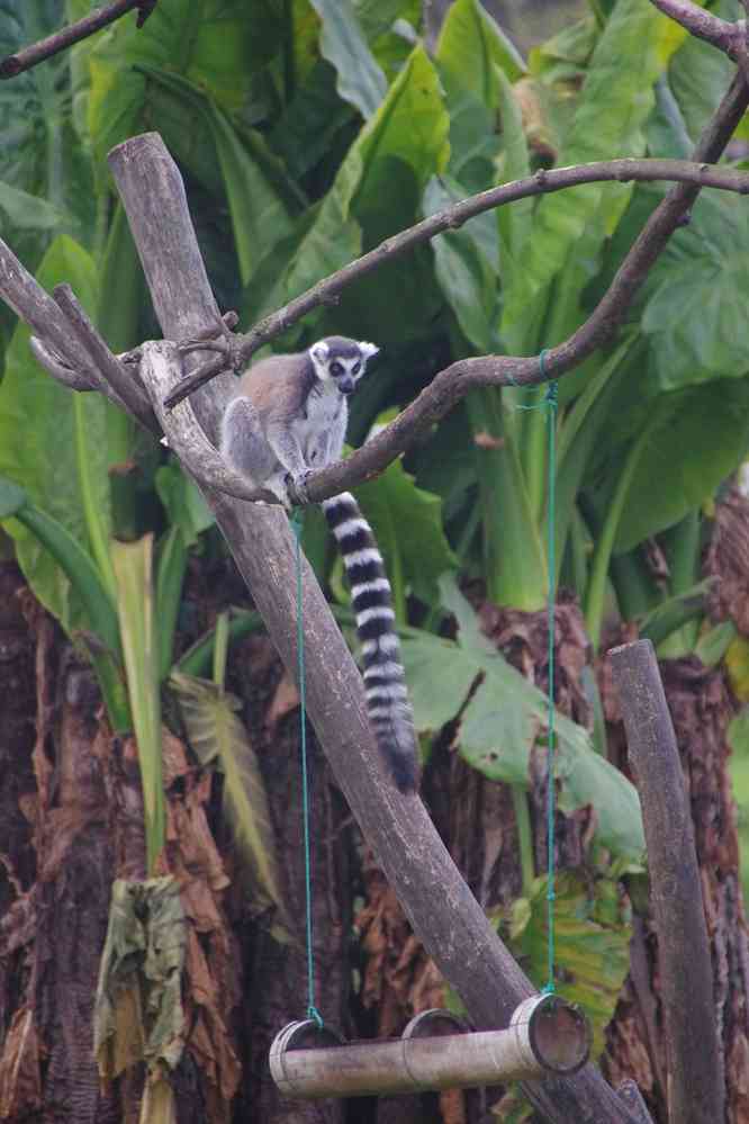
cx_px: 374
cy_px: 562
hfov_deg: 3.7
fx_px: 11702
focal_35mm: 375
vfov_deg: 5.5
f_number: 6.3
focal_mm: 250
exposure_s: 1/200
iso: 3200
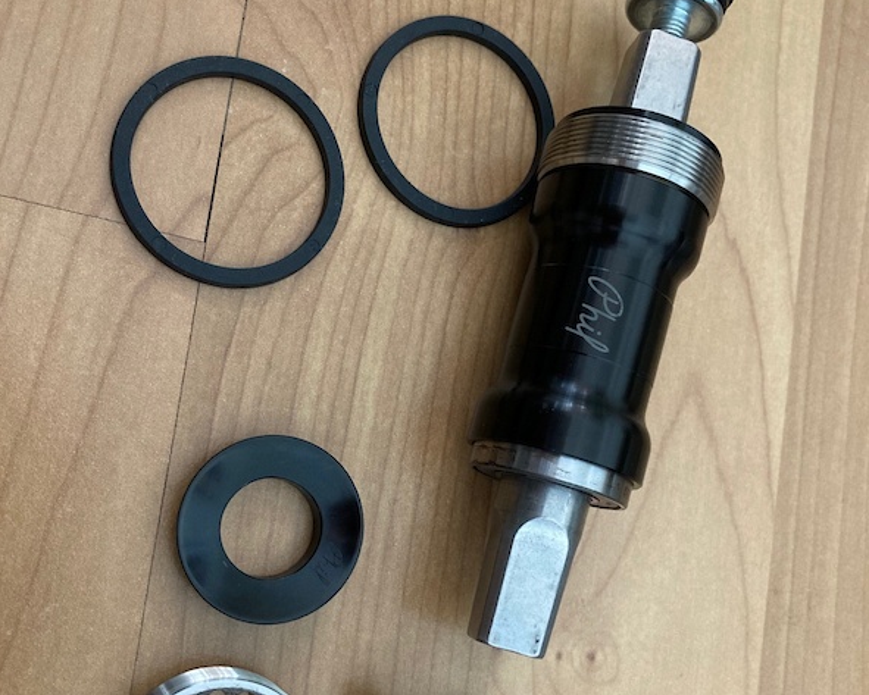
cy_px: 414
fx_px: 952
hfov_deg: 49.1
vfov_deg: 40.0
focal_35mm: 37
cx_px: 432
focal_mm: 3.99
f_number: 1.8
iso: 400
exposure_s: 1/33
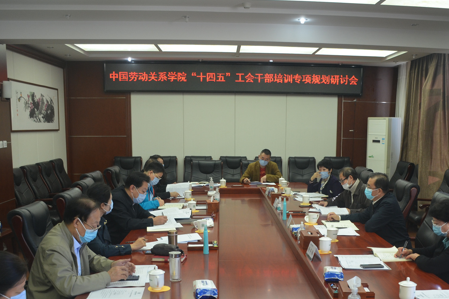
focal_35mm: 41
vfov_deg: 32.0
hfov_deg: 47.1
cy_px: 222
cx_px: 274
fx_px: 511
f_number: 4.5
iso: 400
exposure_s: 1/80
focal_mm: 18
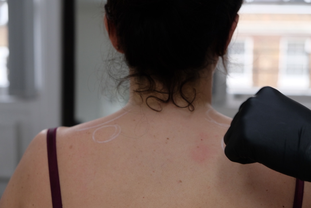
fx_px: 510
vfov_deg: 23.0
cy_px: 104
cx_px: 156
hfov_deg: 33.9
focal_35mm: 59
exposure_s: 1/125
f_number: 3.6
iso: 800
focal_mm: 39
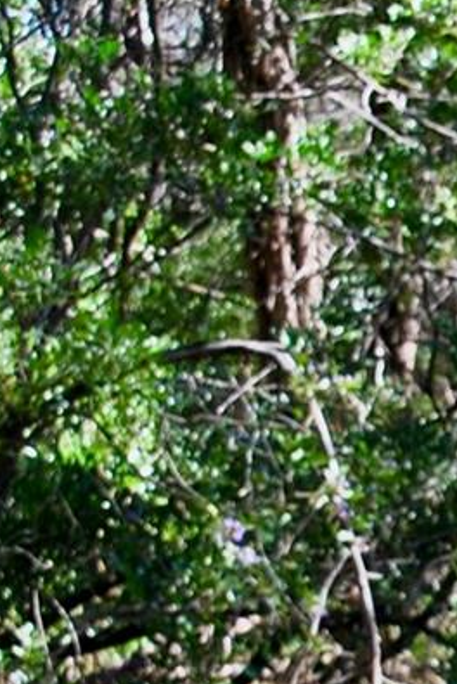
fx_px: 4288
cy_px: 565
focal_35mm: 226
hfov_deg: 6.0
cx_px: 819
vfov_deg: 9.1
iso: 160
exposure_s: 1/125
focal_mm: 29
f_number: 5.6
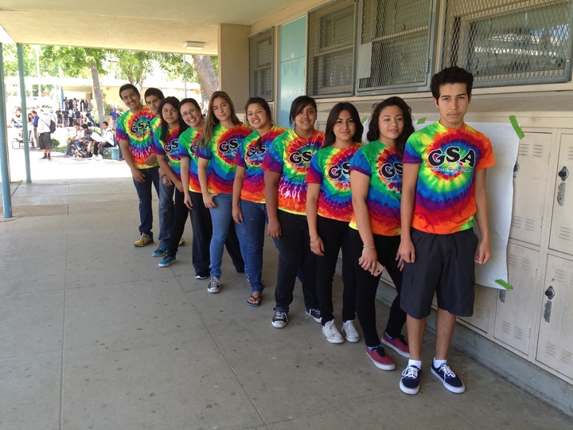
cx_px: 286
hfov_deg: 55.4
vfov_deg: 42.9
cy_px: 215
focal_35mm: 33
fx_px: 546
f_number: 2.4
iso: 80
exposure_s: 1/120
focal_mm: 4.13
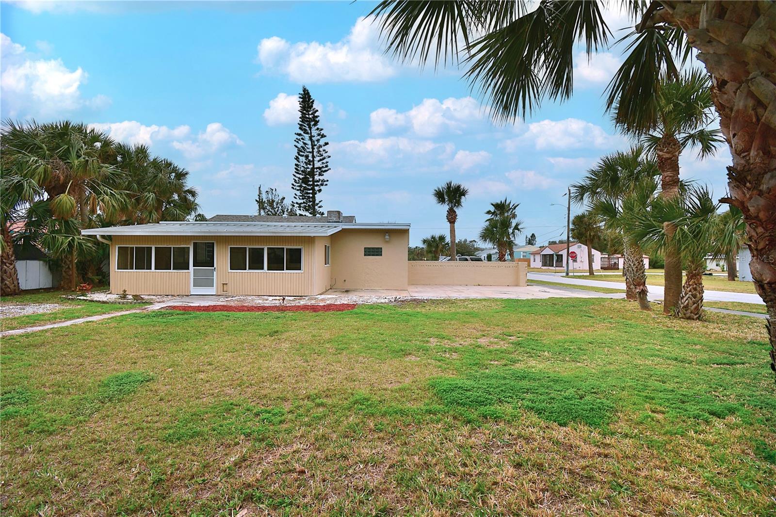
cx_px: 388
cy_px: 258
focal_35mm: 15
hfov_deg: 100.4
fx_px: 323
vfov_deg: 77.3
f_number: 10
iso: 200
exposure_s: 1/320
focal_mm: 10
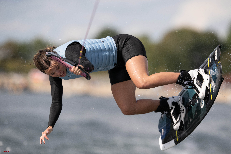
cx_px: 116
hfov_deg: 5.2
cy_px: 77
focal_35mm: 400
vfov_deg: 3.4
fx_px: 2566
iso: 320
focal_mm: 400
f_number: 5
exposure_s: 1/3200
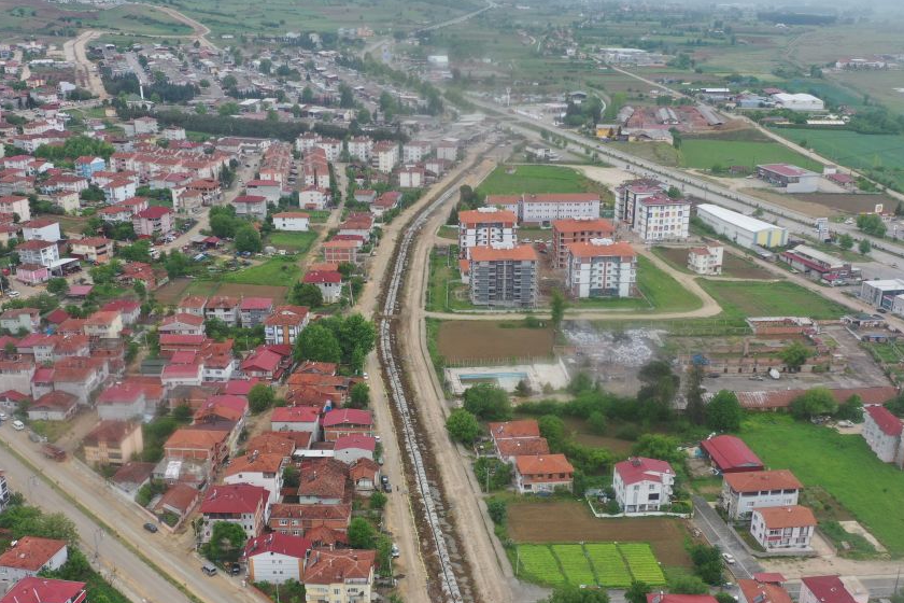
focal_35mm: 40
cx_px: 435
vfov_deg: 33.2
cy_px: 390
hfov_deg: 48.4
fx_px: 1004
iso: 100
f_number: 5
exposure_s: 1/200
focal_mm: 10.26
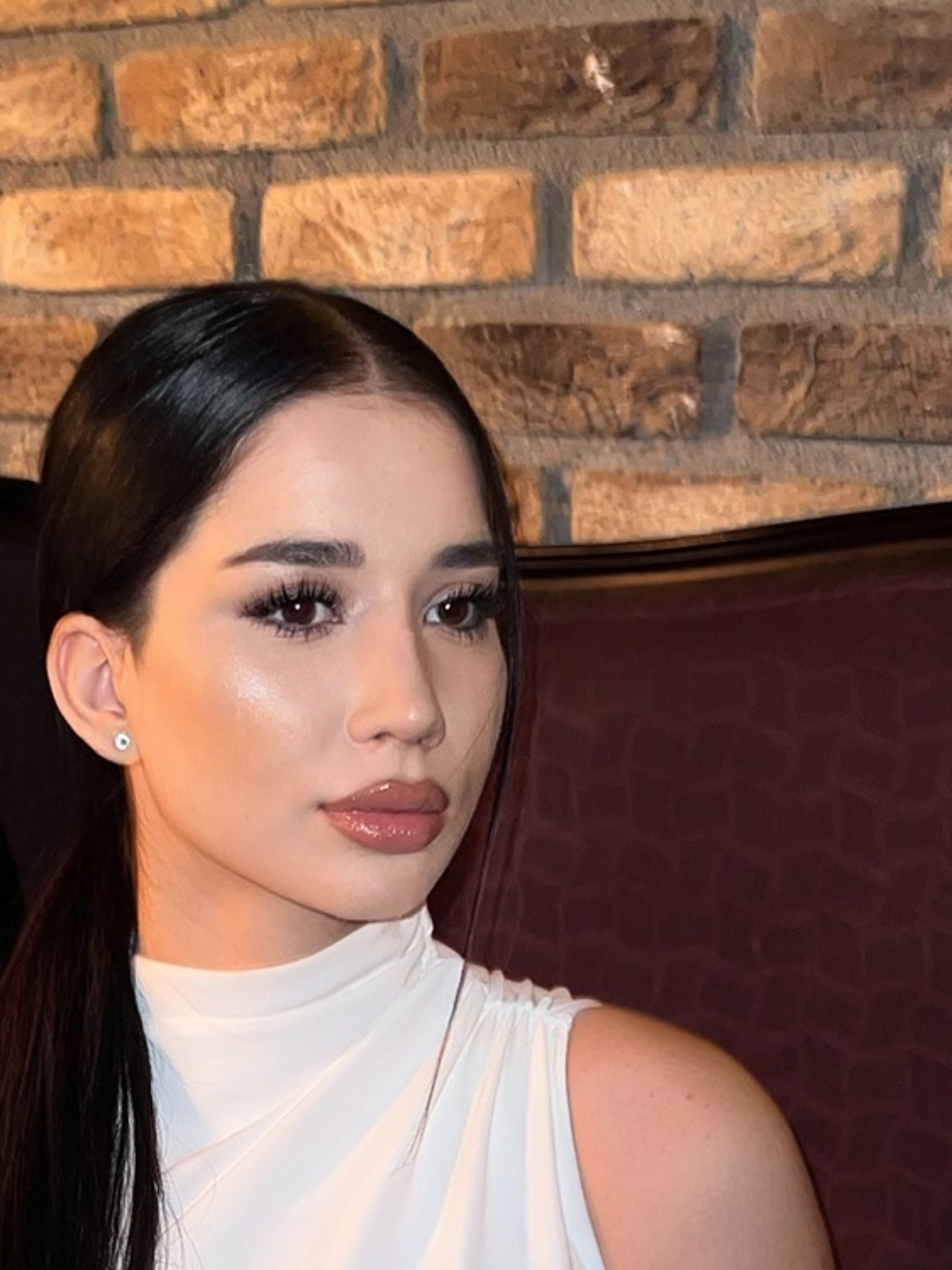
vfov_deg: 26.2
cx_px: 407
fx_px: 2605
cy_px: 1226
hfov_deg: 20.7
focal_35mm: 71
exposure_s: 1/4
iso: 40
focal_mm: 5.7
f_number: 1.5
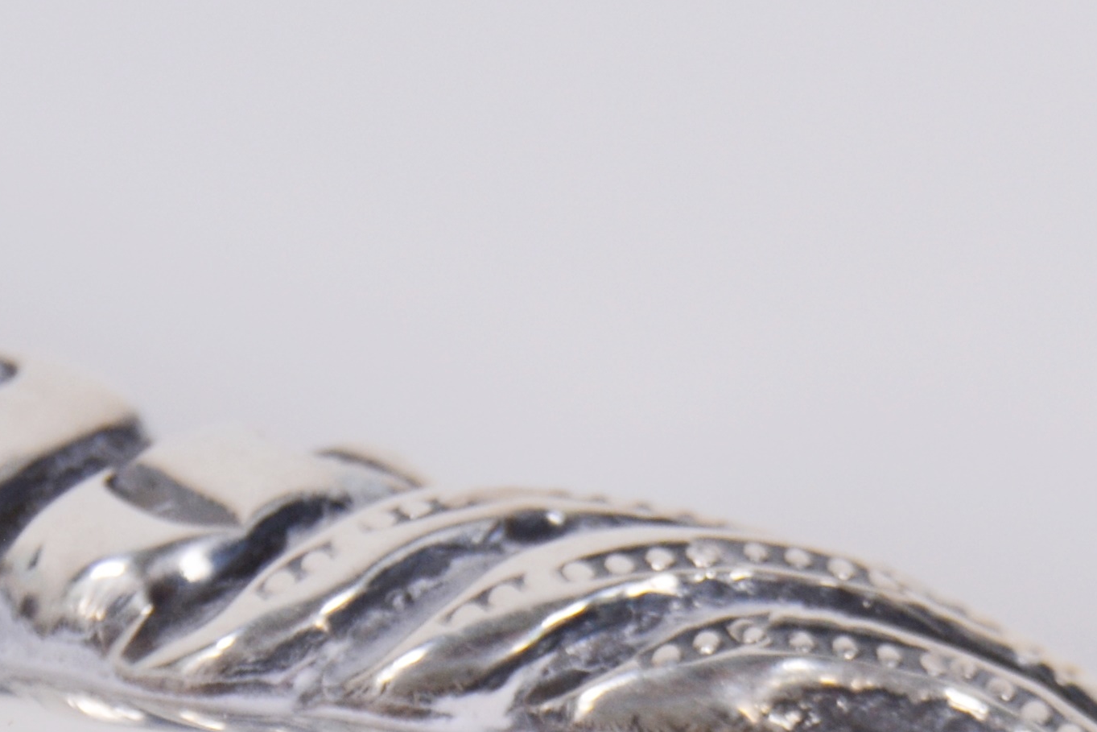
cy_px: 991
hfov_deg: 5.6
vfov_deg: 3.8
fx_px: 11068
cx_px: 1430
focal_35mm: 363
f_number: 6.3
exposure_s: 1/160
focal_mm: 55
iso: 200
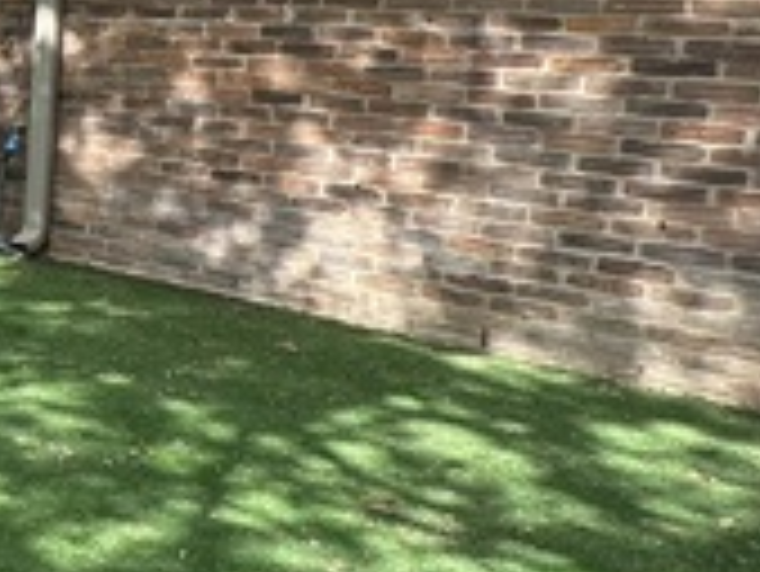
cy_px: 81
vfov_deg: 26.8
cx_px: -657
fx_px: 1164
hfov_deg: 21.2
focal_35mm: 53
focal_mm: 2.22
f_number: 2.2
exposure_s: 1/246
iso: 40
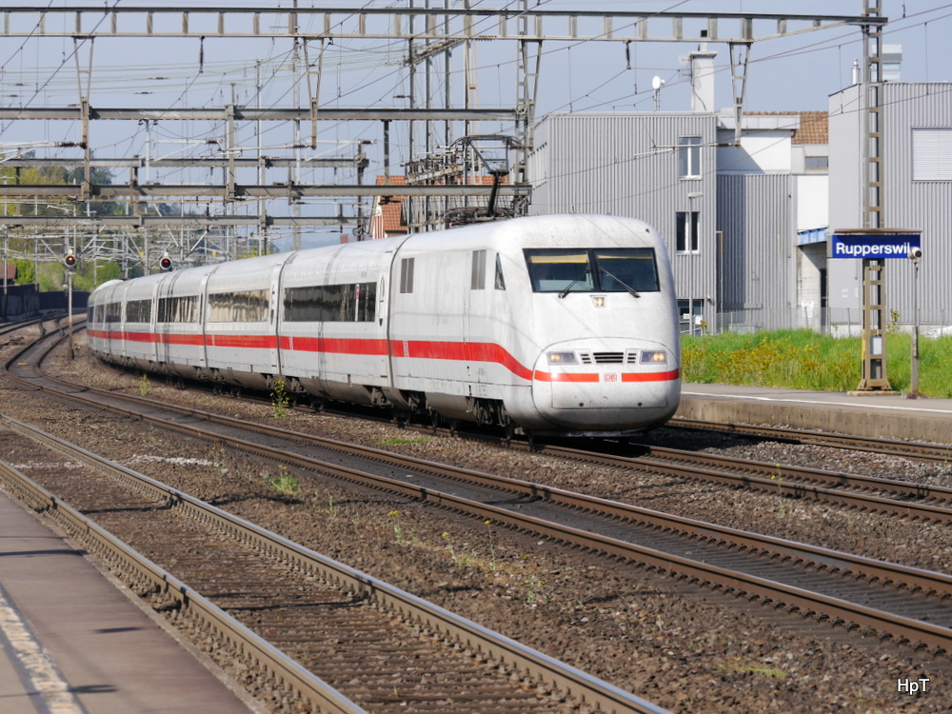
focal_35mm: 200
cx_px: 476
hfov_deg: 9.9
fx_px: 5500
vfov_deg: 7.4
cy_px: 357
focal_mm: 100
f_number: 5.6
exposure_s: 1/640
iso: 160
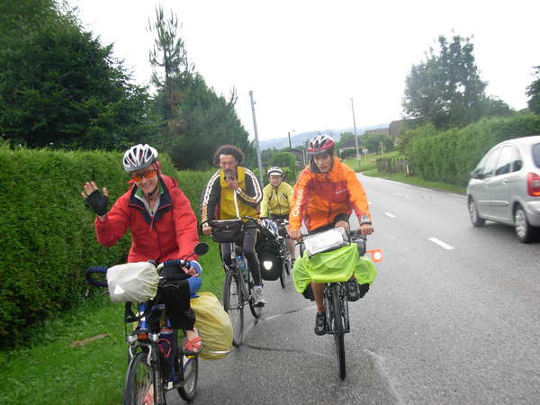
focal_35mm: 38
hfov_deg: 49.0
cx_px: 270
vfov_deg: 37.7
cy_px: 202
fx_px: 593
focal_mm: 6.3
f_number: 2.9
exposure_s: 1/157
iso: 79
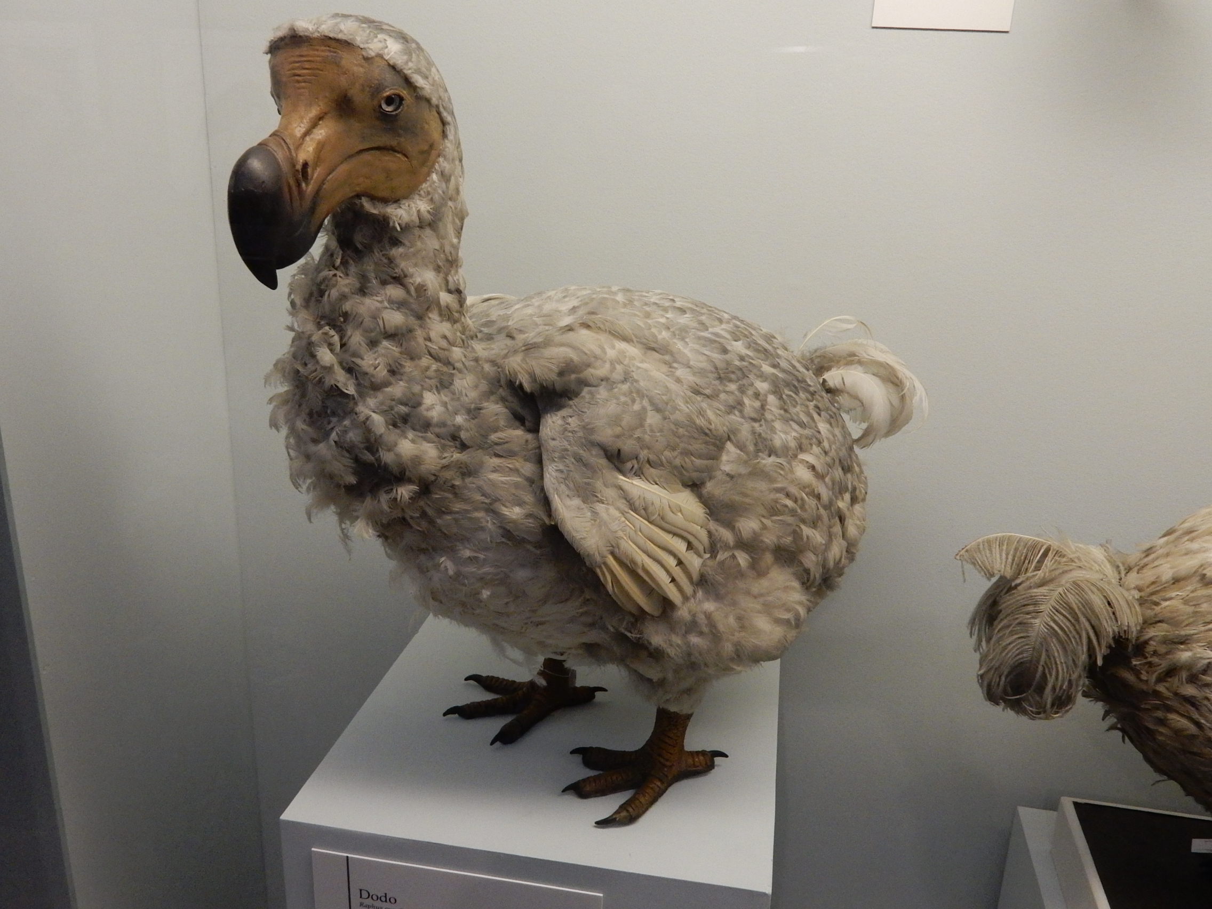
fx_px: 1050
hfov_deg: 60.0
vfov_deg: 46.8
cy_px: 454
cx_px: 606
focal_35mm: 30
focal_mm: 5.4
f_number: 4
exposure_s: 1/30
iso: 560
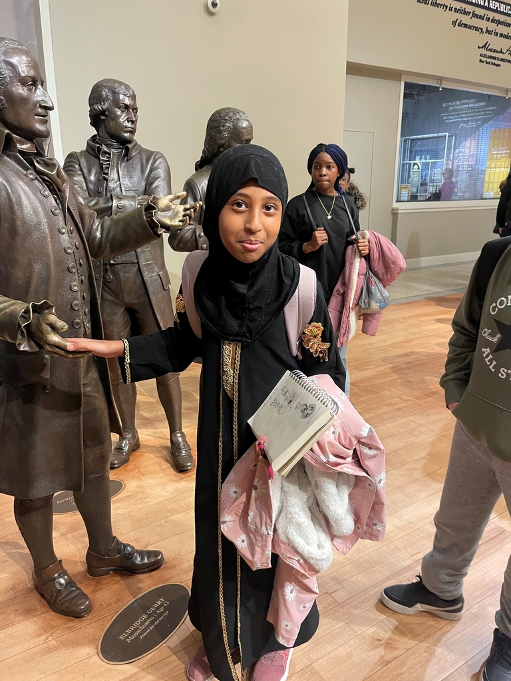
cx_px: 256
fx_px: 492
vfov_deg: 69.4
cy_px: 340
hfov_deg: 54.9
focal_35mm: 25
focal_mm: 5.1
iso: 500
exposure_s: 1/60
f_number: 1.6
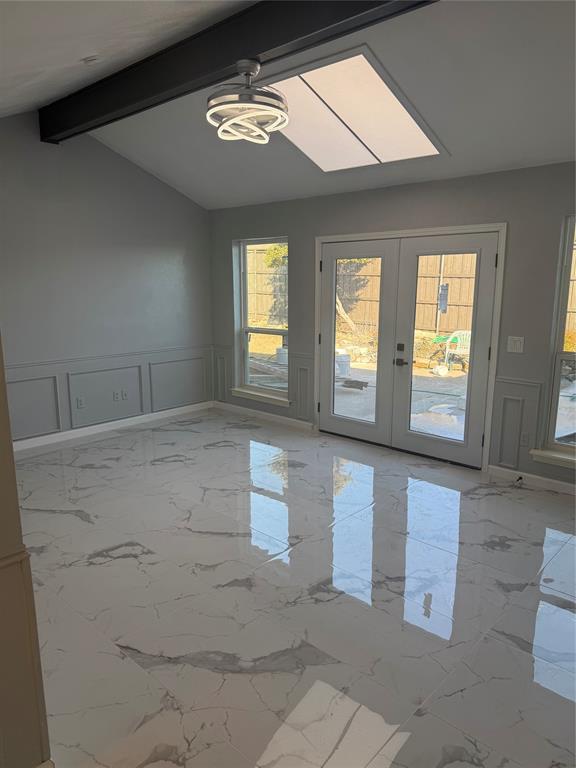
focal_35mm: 24
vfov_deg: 71.6
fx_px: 532
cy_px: 384
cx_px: 288
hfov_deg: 56.8
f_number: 1.78
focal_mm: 6.76
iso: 100
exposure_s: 1/407
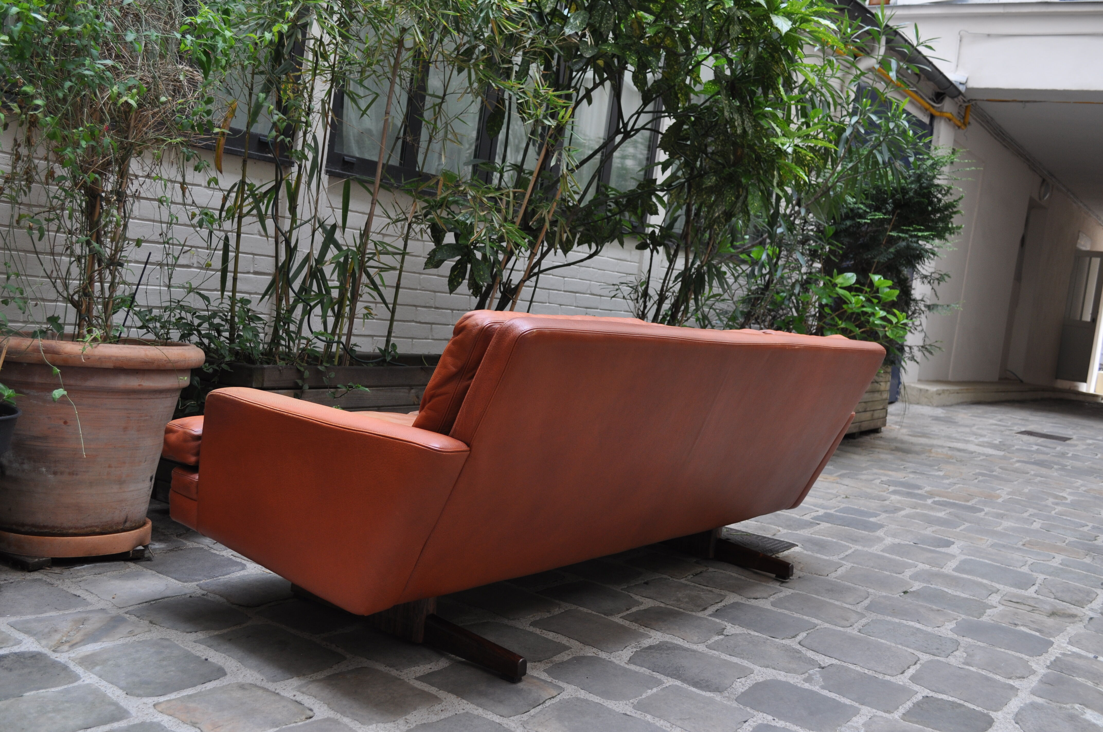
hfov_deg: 53.2
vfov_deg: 36.8
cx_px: 552
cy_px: 366
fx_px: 1102
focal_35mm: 36
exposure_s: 1/125
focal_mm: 24
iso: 280
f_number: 5.6
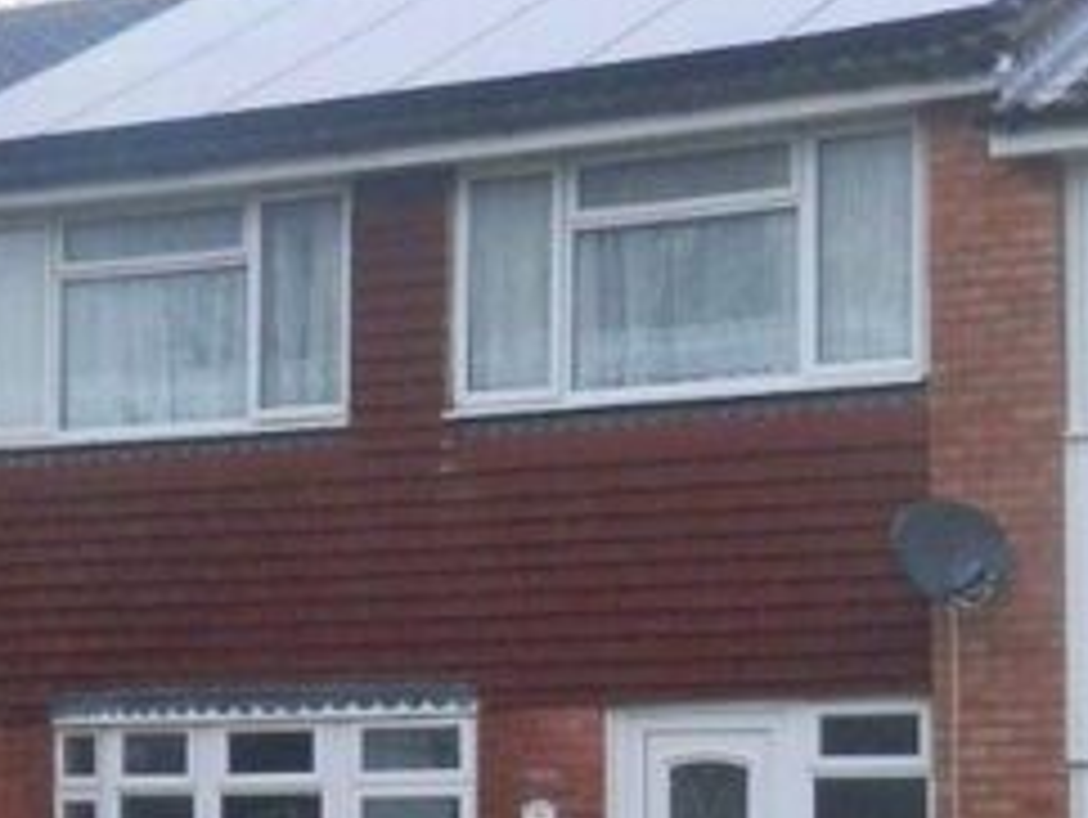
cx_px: 396
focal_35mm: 107
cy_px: 640
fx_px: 3366
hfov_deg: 18.3
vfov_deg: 13.8
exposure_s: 1/160
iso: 500
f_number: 3.6
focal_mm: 6.6
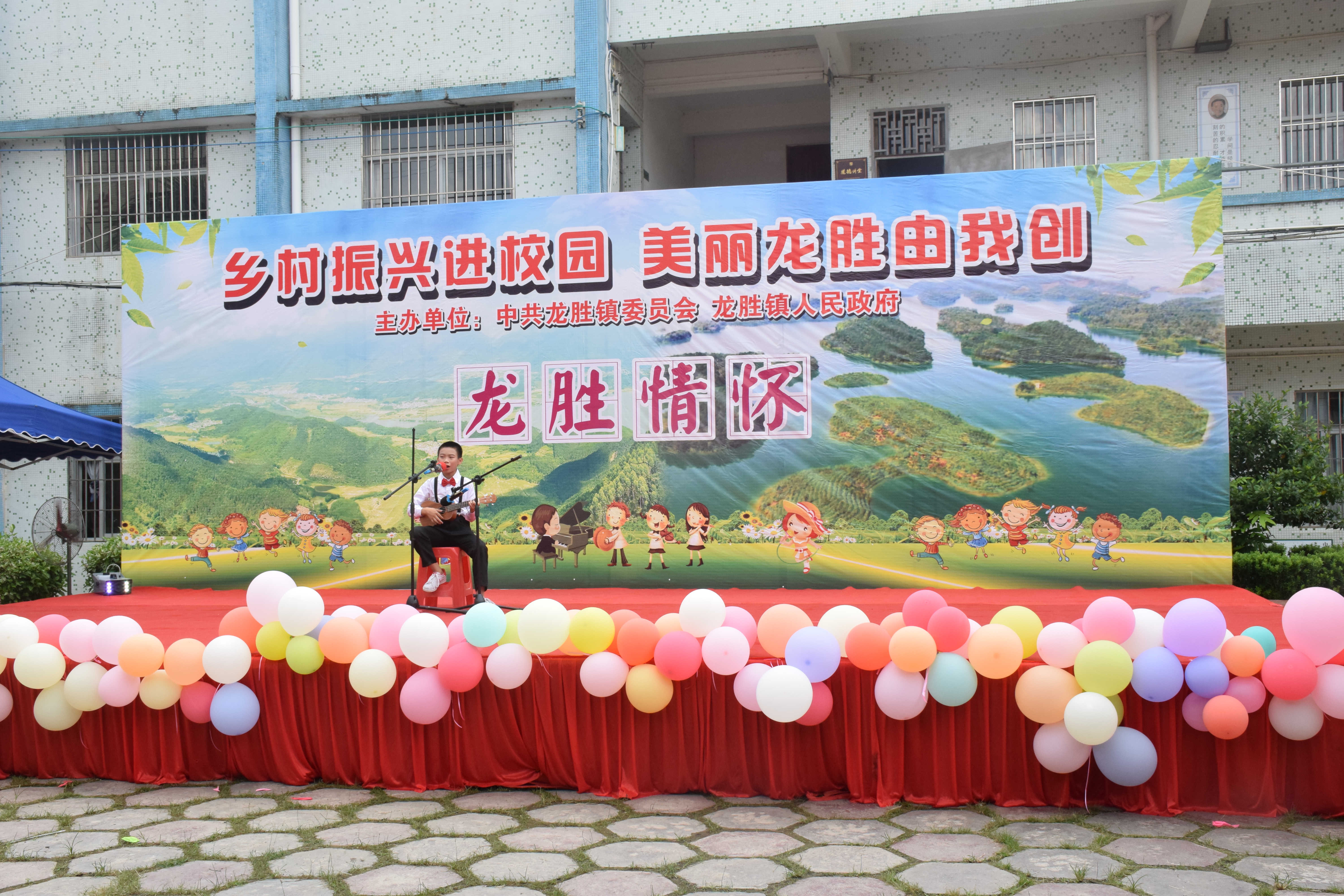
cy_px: 448
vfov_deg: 34.2
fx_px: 1456
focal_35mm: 39
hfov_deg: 49.6
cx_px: 672
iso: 800
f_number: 11
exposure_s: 1/500
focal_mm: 26
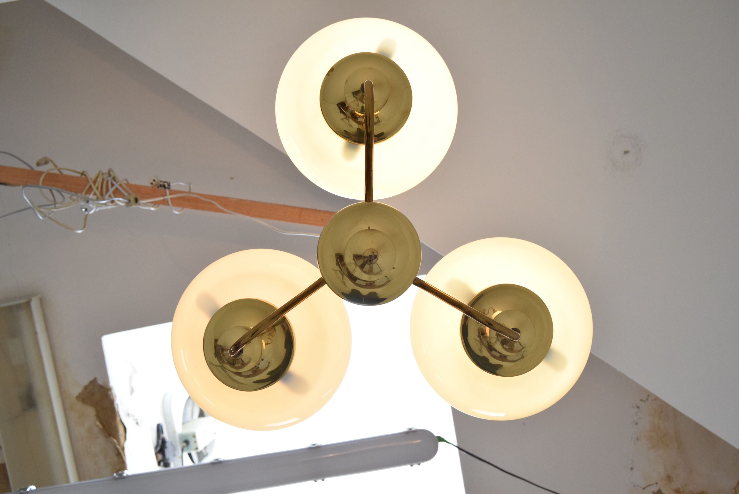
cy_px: 247
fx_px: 863
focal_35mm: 42
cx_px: 370
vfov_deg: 31.9
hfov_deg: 46.4
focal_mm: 28
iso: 1600
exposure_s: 1/160
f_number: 6.3
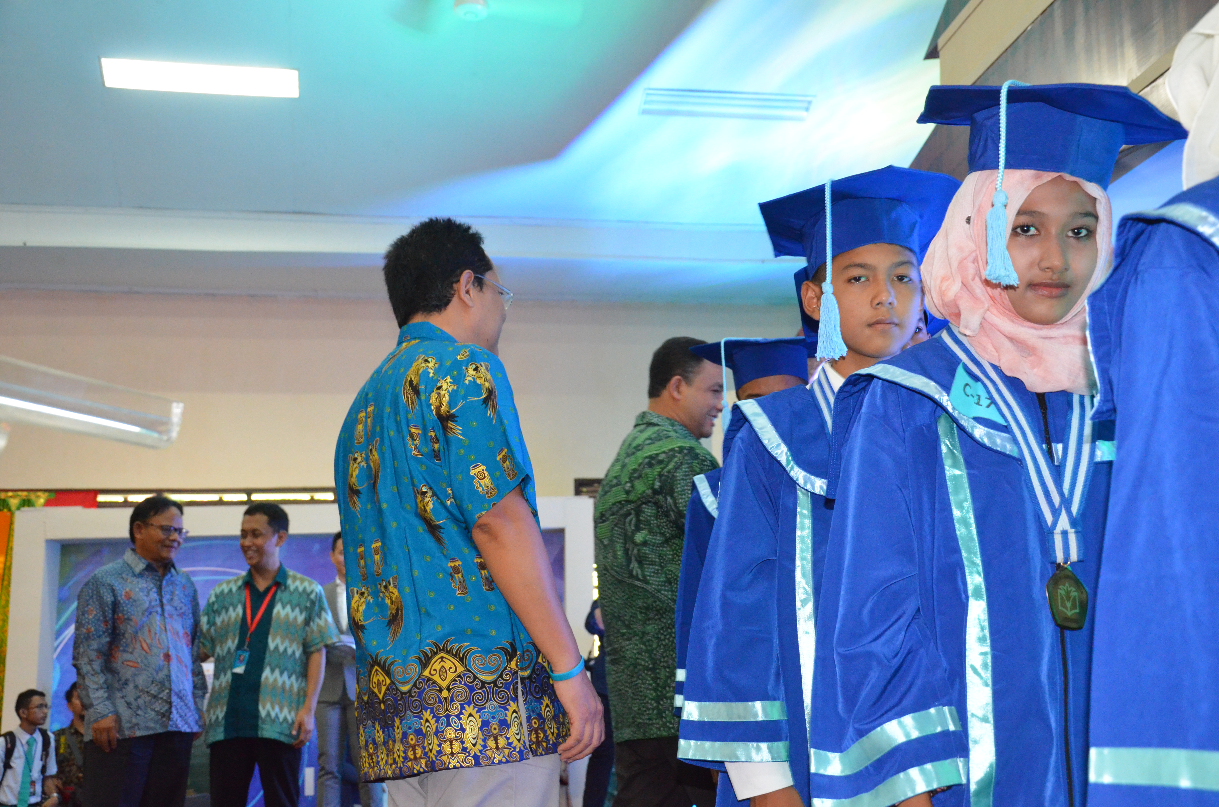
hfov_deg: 41.2
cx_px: 610
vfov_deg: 28.0
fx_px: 1622
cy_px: 404
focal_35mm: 48
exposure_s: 1/60
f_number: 7.1
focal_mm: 32
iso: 3200
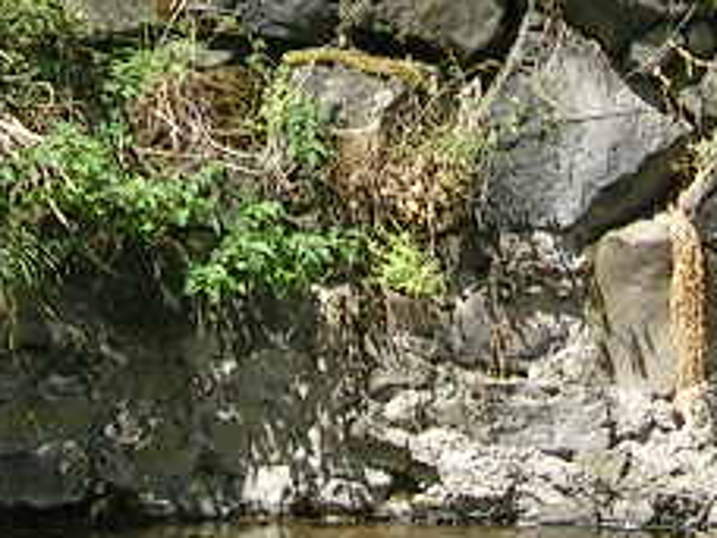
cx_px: 491
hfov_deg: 12.6
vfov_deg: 9.2
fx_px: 3252
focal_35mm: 157
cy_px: -255
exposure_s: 1/197
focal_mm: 5.4
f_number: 4.8
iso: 50
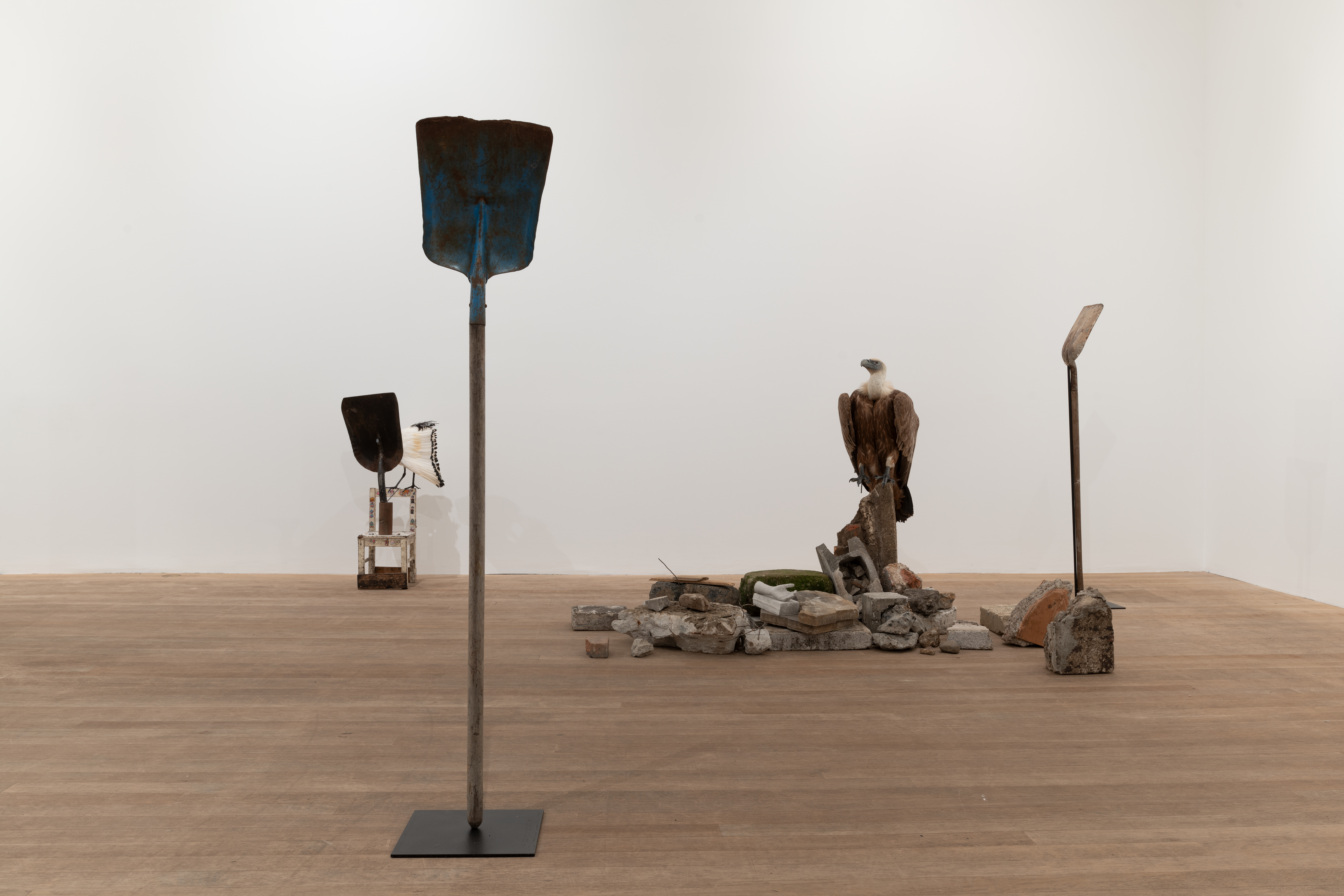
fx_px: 1195
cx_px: 672
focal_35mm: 32
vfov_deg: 41.1
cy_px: 448
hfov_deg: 58.7
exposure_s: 5
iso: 31
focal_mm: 32
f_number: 11
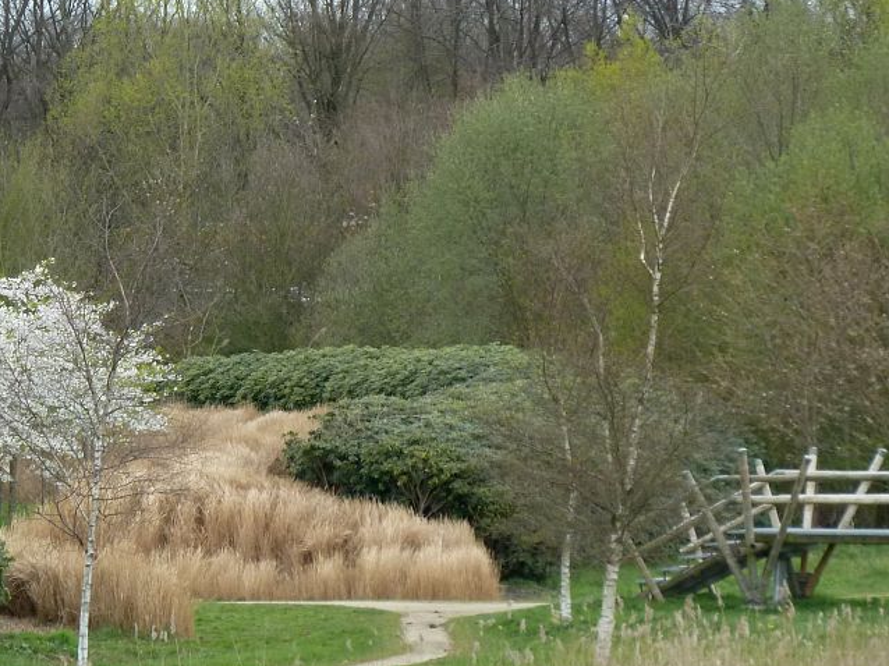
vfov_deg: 6.3
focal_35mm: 236
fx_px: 6059
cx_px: 222
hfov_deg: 8.4
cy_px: 392
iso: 200
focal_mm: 24.1
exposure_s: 1/125
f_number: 4.5
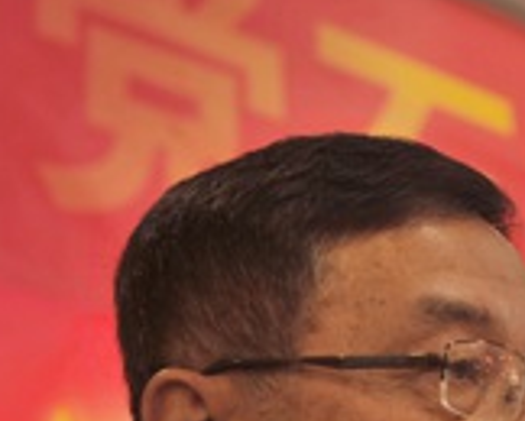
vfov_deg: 8.5
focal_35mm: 178
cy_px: 594
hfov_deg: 10.4
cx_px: 826
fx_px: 2769
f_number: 4.5
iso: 200
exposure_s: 1/80
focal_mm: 55
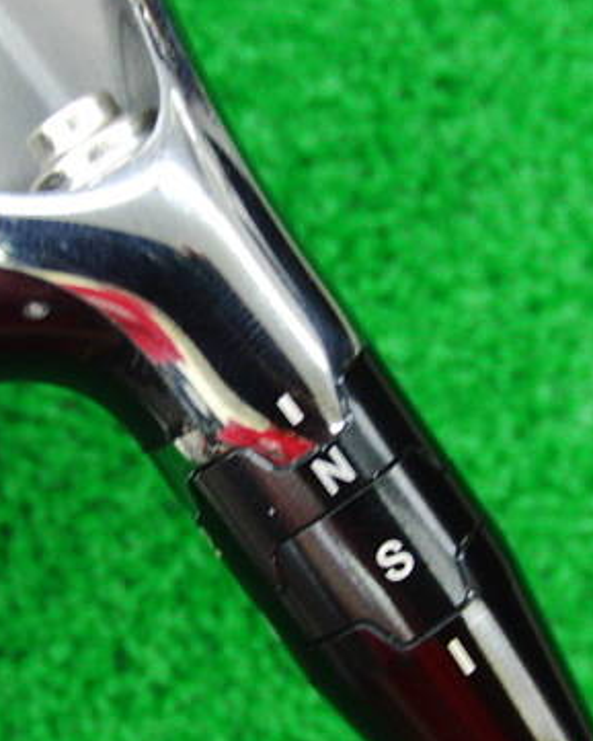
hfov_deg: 23.9
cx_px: 273
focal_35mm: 64
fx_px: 1403
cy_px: 454
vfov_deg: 29.5
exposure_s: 1/20
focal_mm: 6.42
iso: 400
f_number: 3.6
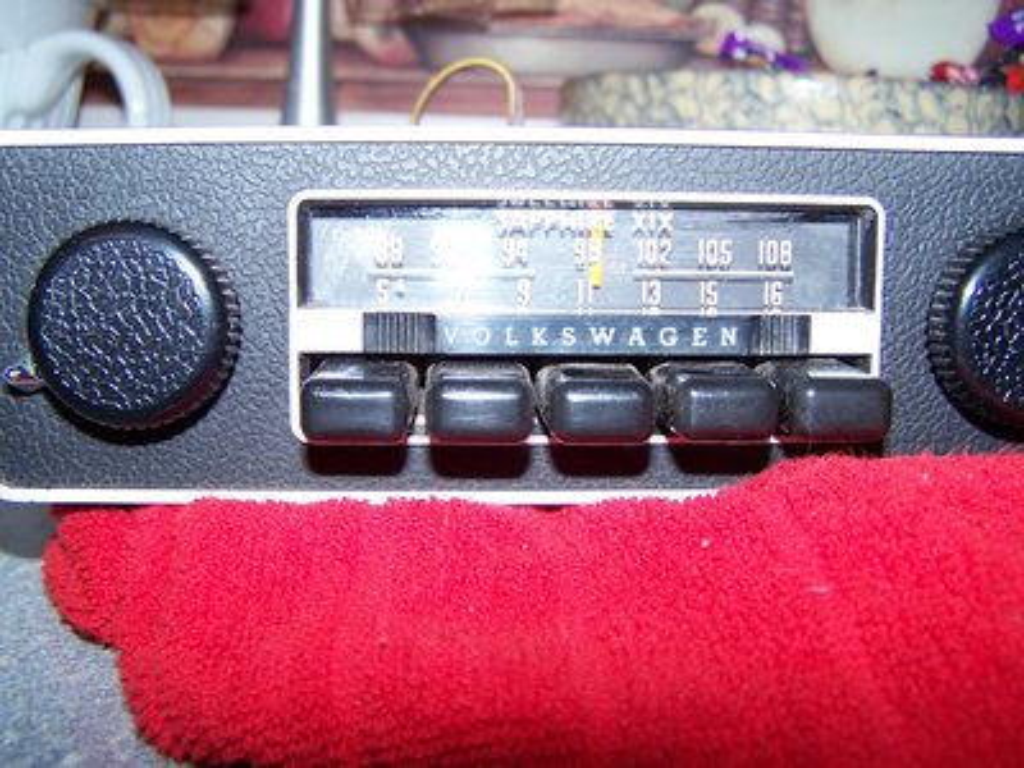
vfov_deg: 37.7
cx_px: 512
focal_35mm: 38
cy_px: 384
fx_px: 1124
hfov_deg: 49.0
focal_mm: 6.3
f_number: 2.8
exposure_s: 1/60
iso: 80
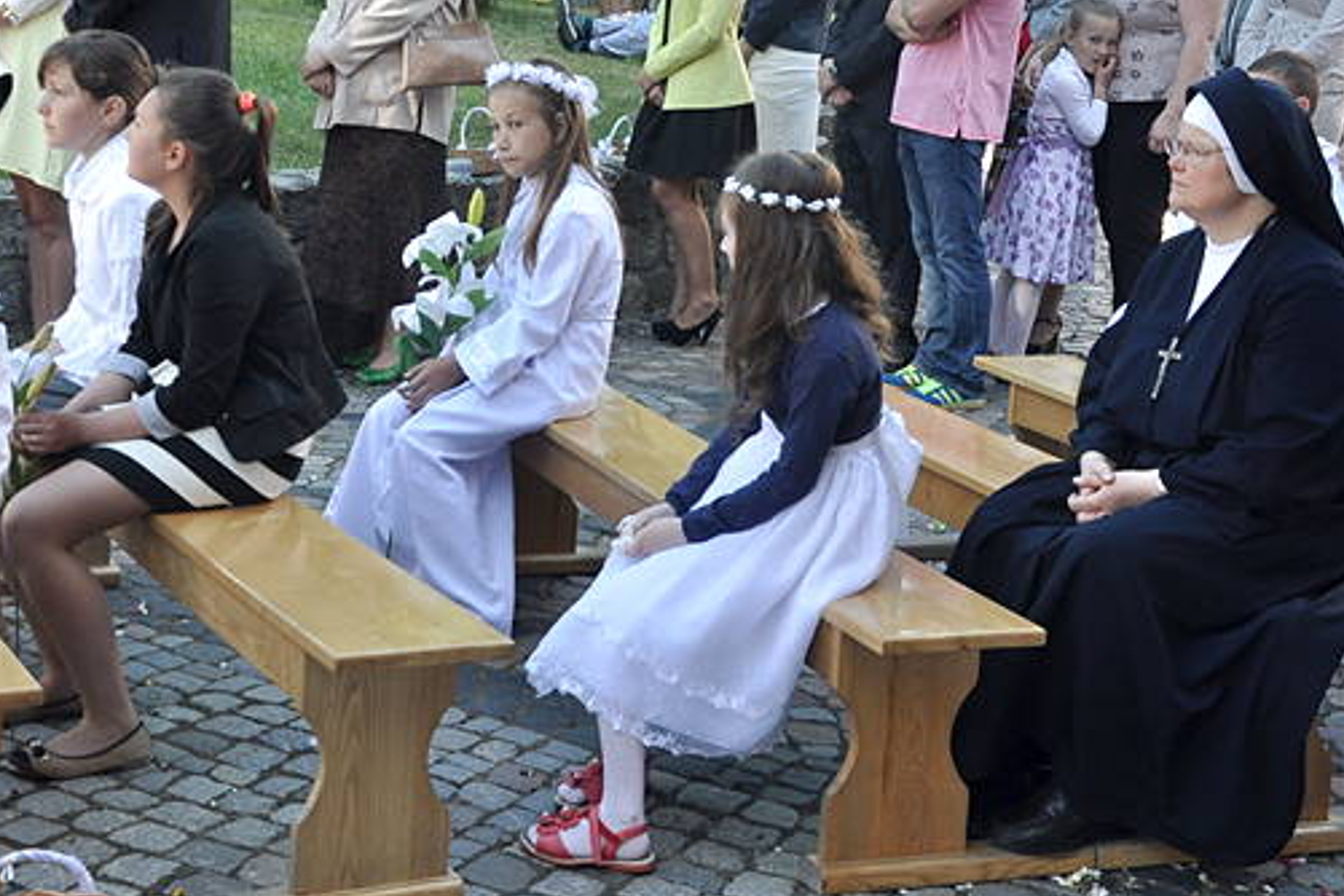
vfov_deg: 22.2
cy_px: 307
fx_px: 2277
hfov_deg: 32.6
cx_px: 432
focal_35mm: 61
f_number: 7.1
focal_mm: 24
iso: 400
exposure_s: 1/200
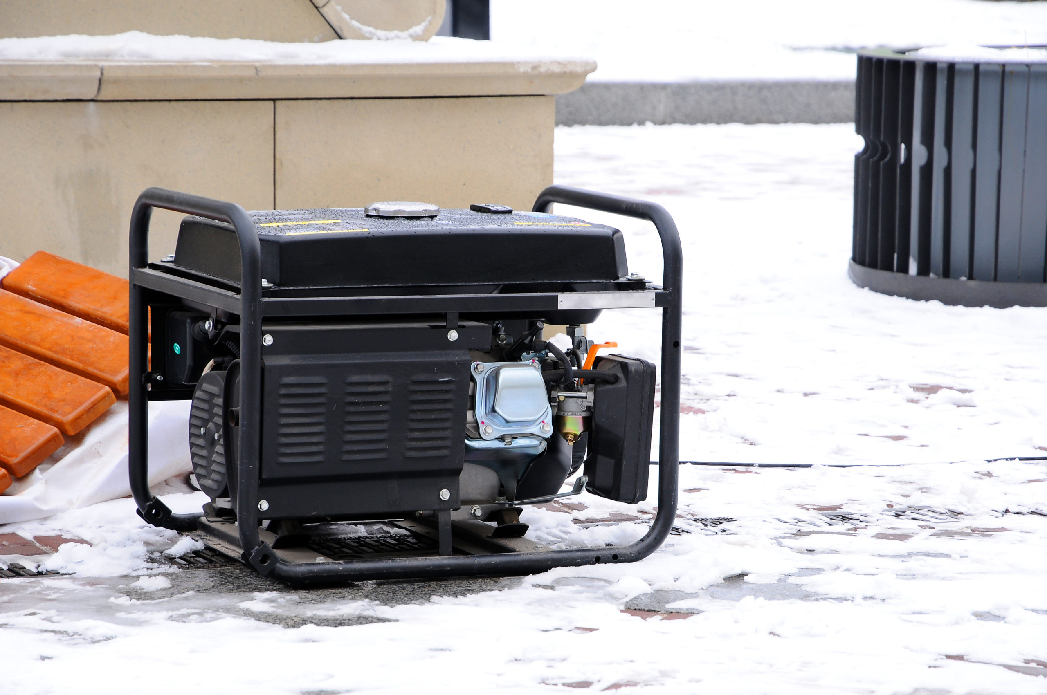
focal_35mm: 128
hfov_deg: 16.1
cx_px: 524
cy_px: 348
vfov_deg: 10.7
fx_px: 3703
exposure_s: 1/20
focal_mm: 85
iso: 200
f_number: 8
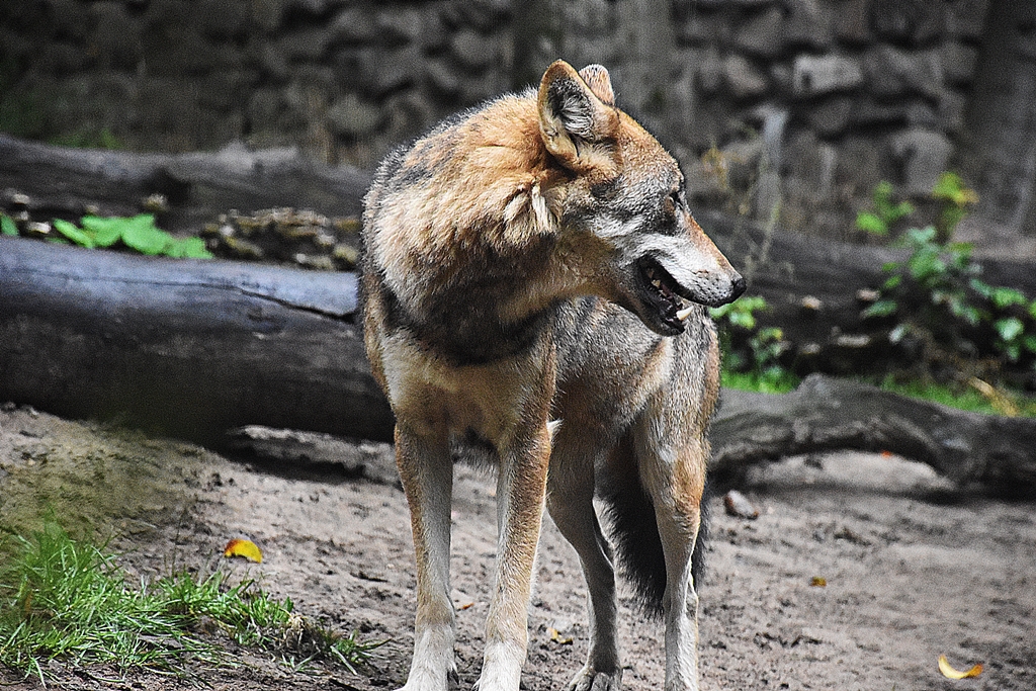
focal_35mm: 210
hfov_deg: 9.8
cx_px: 518
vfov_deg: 6.5
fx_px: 6044
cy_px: 346
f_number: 5.6
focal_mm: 140
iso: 5000
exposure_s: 1/500
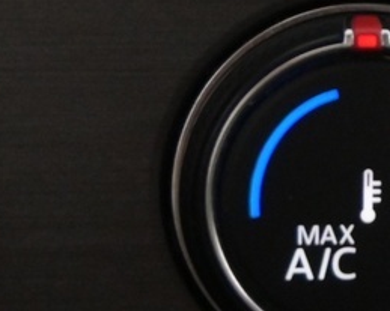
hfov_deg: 7.8
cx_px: 959
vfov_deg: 6.7
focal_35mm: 229
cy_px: 89
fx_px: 2642
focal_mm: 26
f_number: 4.5
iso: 2500
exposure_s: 1/50
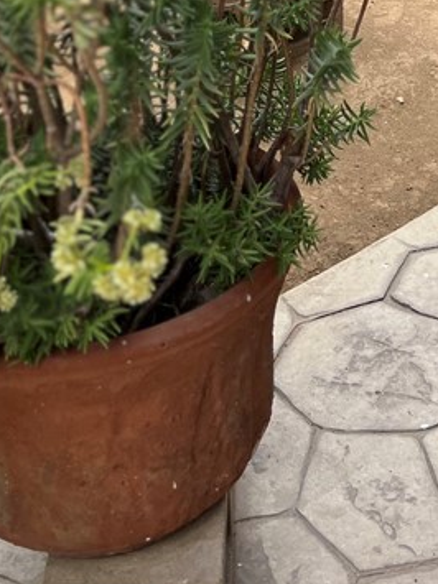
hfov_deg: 19.1
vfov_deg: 22.6
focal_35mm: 75
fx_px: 1266
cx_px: 440
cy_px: -217
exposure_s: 1/1669
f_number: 1.5
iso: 50
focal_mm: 5.7
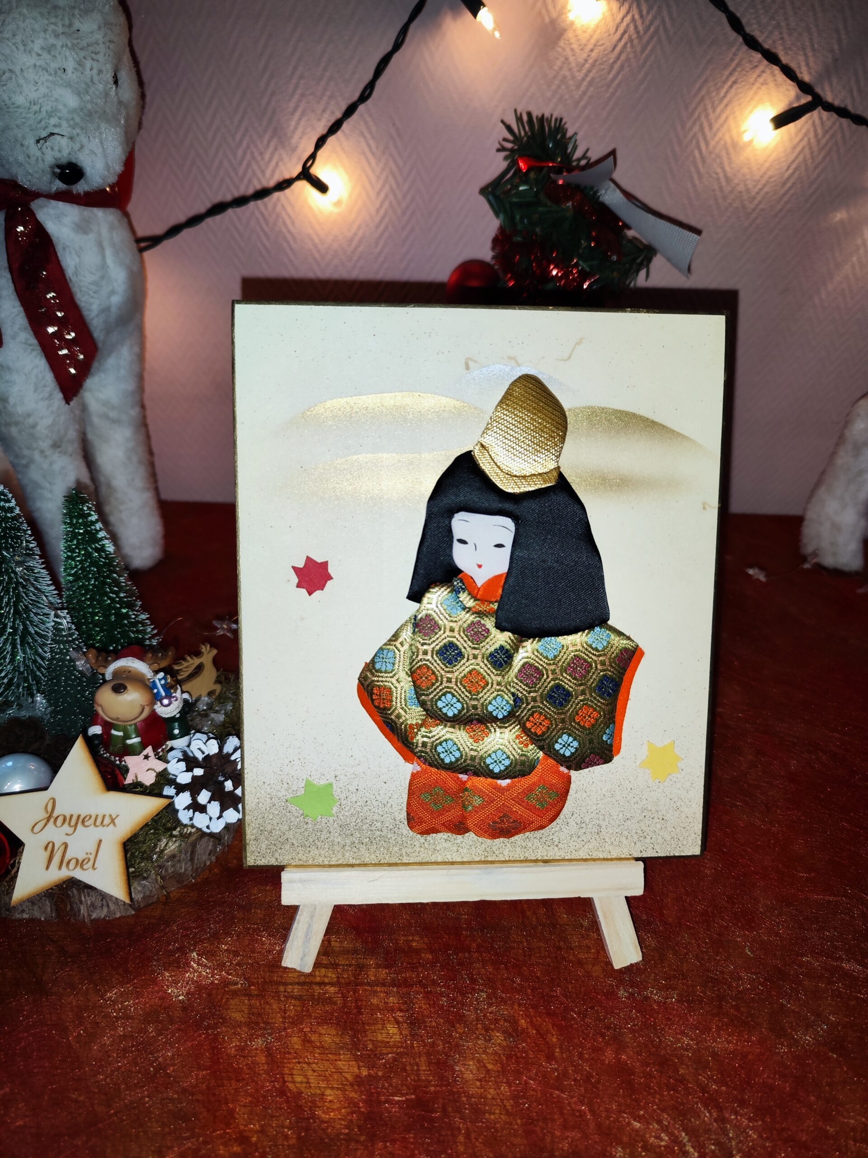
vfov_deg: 73.9
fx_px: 769
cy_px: 579
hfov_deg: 58.9
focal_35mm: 23
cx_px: 434
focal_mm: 7.01
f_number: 1.69
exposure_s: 1/100
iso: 639
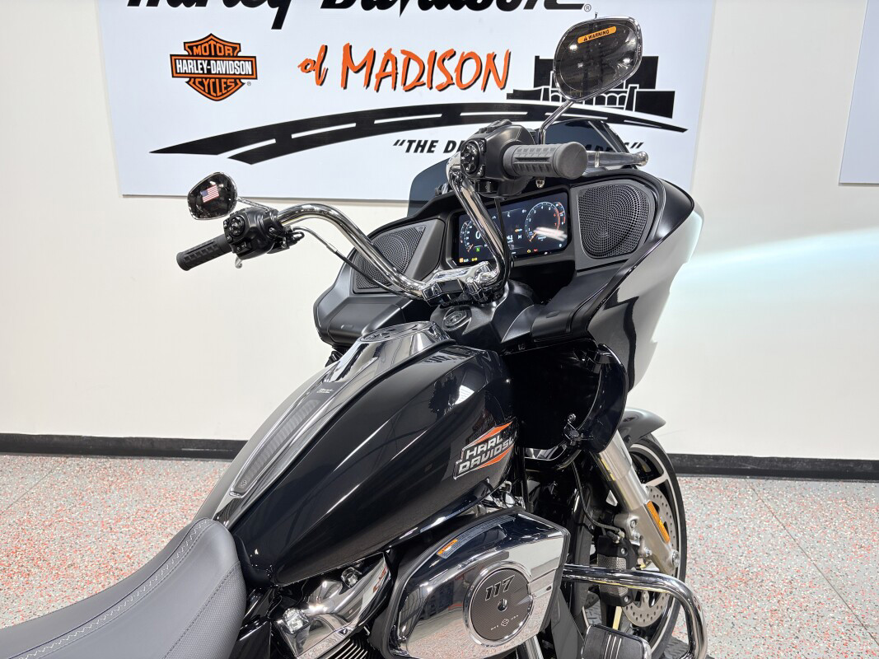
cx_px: 440
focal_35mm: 26
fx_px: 660
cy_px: 330
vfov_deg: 53.1
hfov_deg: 67.3
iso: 40
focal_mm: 5.96
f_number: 1.6
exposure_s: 1/120
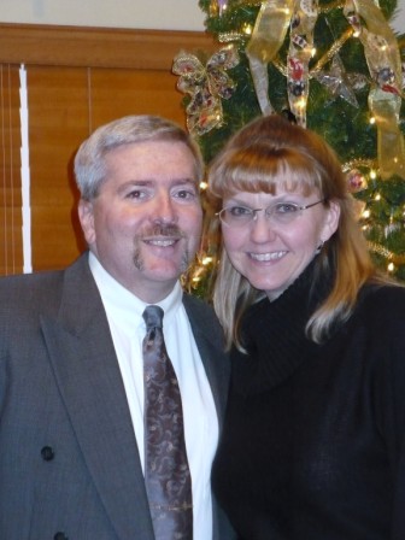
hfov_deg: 11.7
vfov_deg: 15.5
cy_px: 270
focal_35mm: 127
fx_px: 1981
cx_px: 202
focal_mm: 21
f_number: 3.7
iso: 500
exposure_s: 1/30
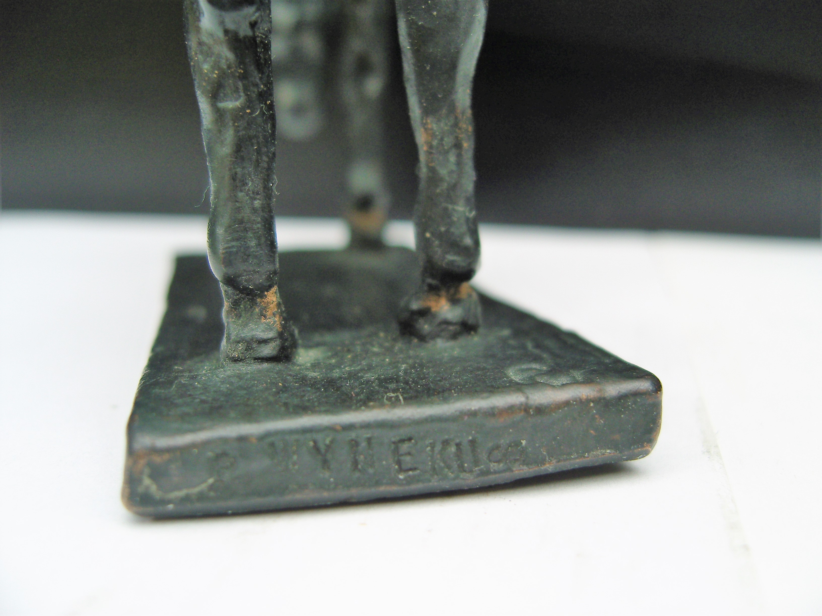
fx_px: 807
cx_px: 411
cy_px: 308
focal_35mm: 34
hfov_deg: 54.0
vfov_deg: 41.8
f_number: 2.8
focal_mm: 7.3
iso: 100
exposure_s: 1/160
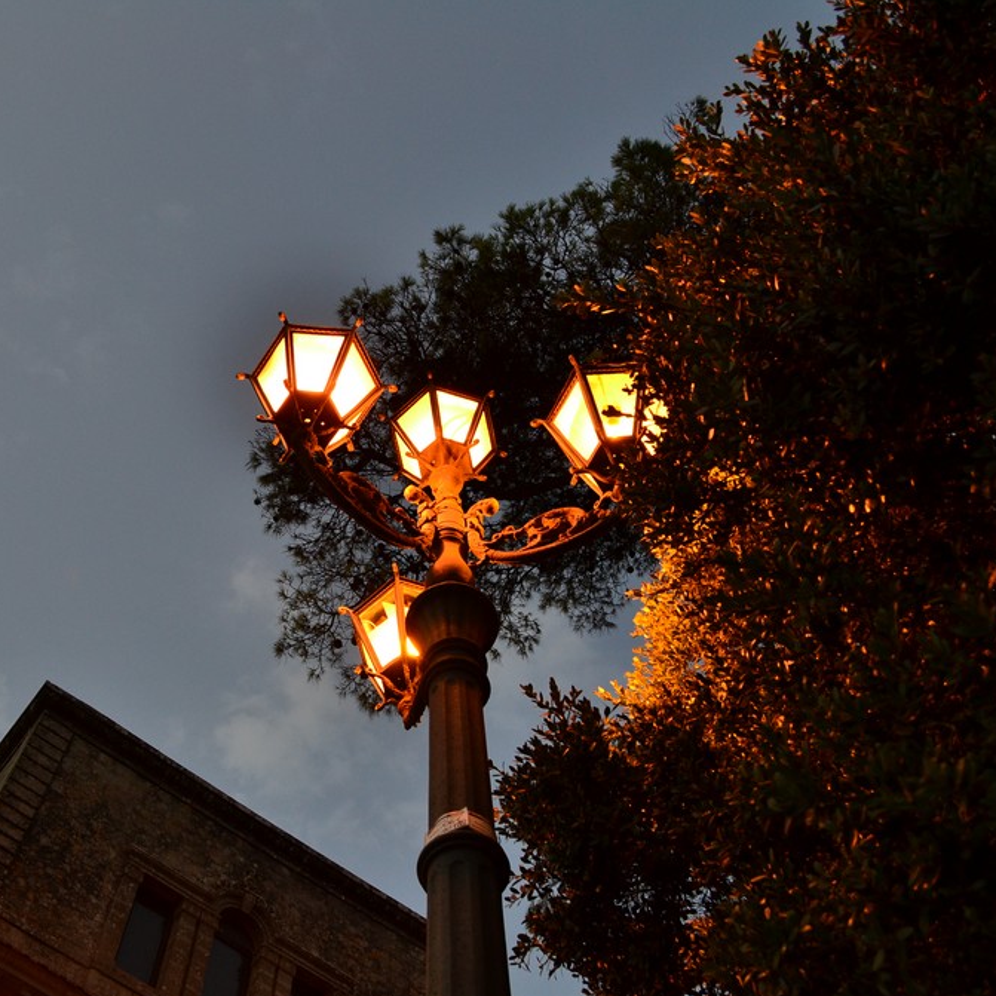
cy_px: 504
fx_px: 1139
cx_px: 347
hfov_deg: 46.6
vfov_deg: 47.2
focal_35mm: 35
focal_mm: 18
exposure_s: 1/80
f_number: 5.6
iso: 400
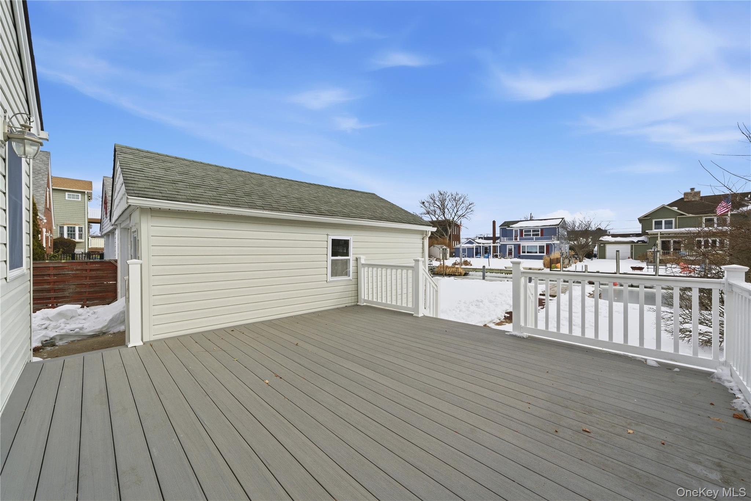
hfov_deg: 108.3
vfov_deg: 85.4
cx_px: 376
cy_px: 250
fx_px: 271
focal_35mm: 13
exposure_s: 1/8000
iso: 500
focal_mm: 13
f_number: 9
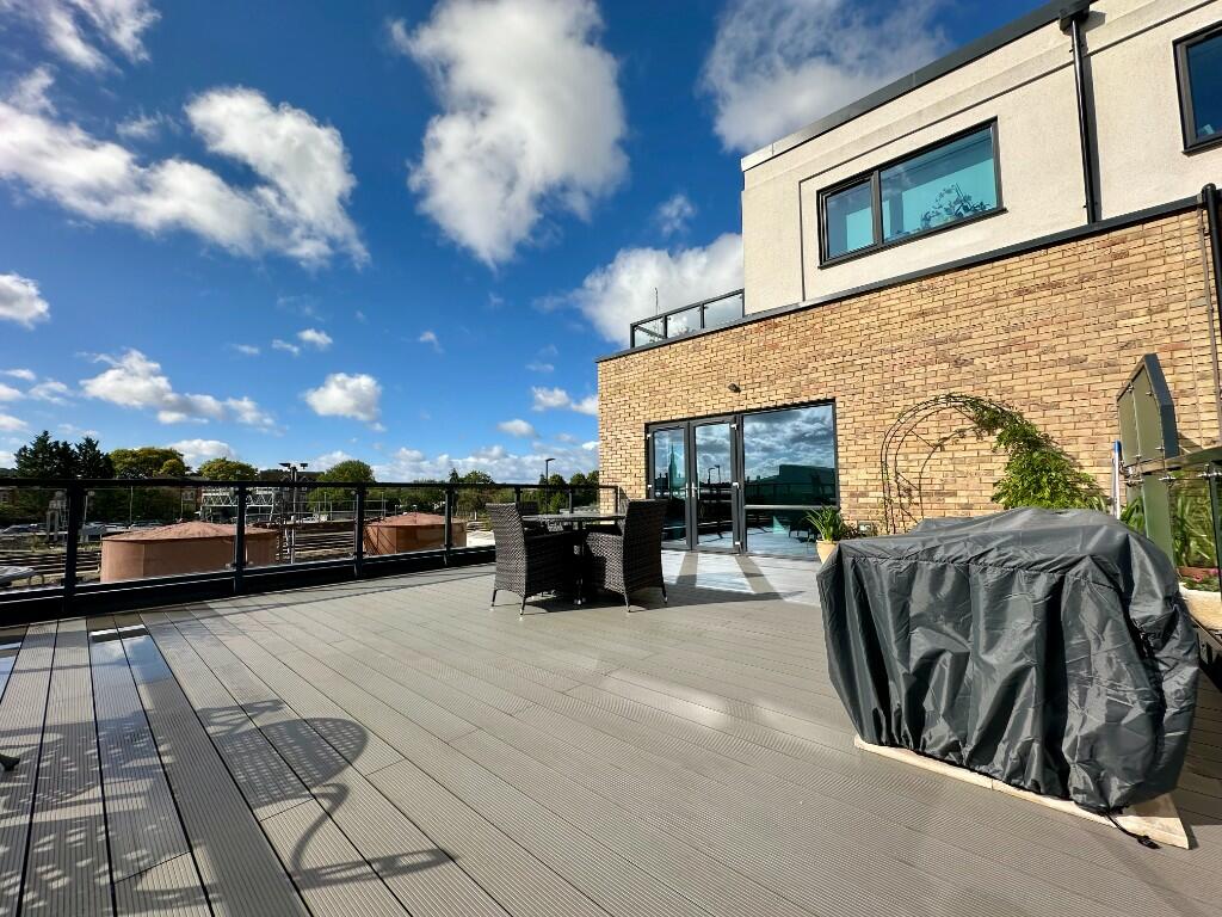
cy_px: 458
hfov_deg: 102.1
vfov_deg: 85.7
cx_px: 611
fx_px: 494
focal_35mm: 14
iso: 40
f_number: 2.2
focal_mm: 2.22
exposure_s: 1/1742
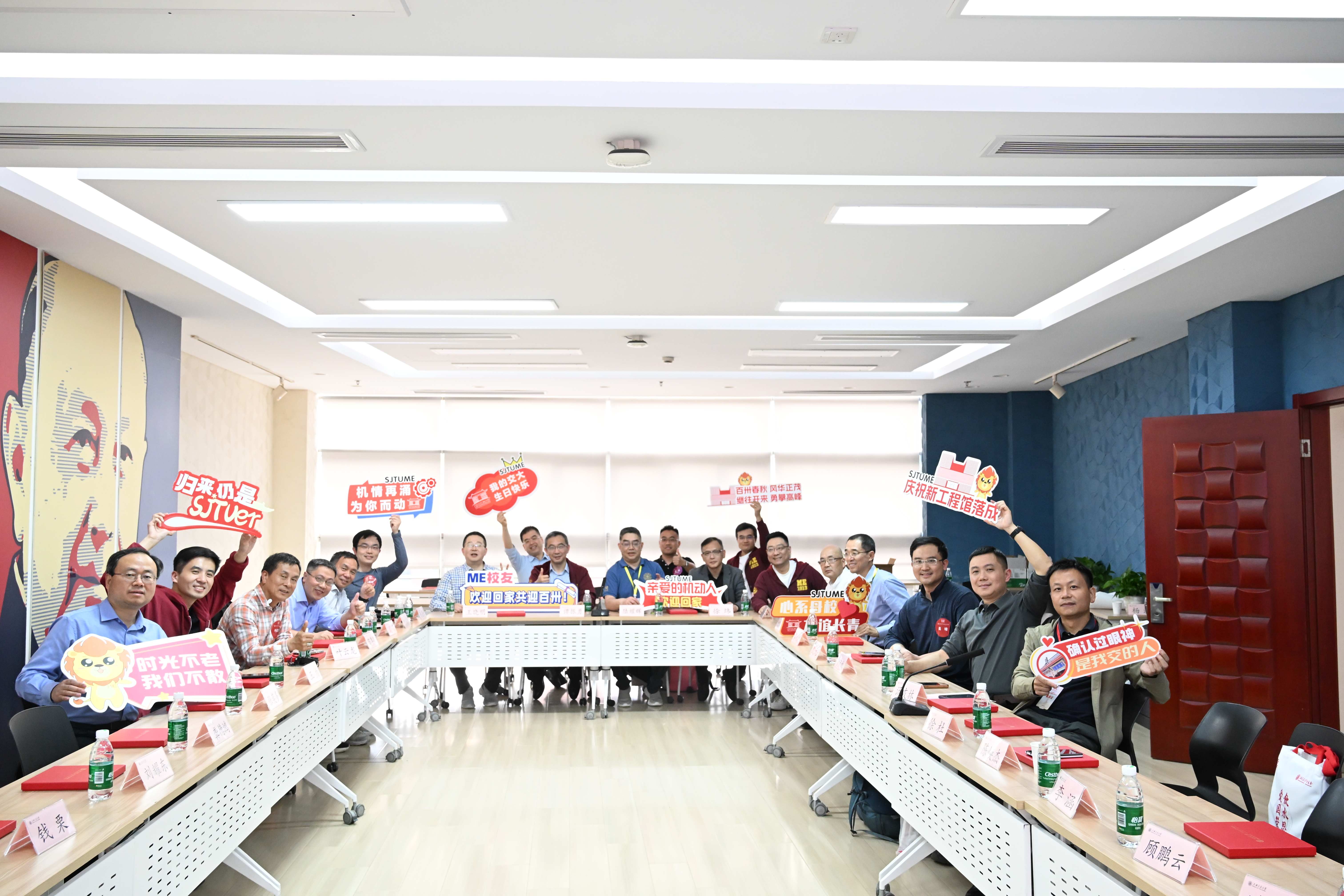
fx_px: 1120
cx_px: 672
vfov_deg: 43.6
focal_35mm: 30
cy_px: 448
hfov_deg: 61.9
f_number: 5.6
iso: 5000
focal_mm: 30
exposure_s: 1/125
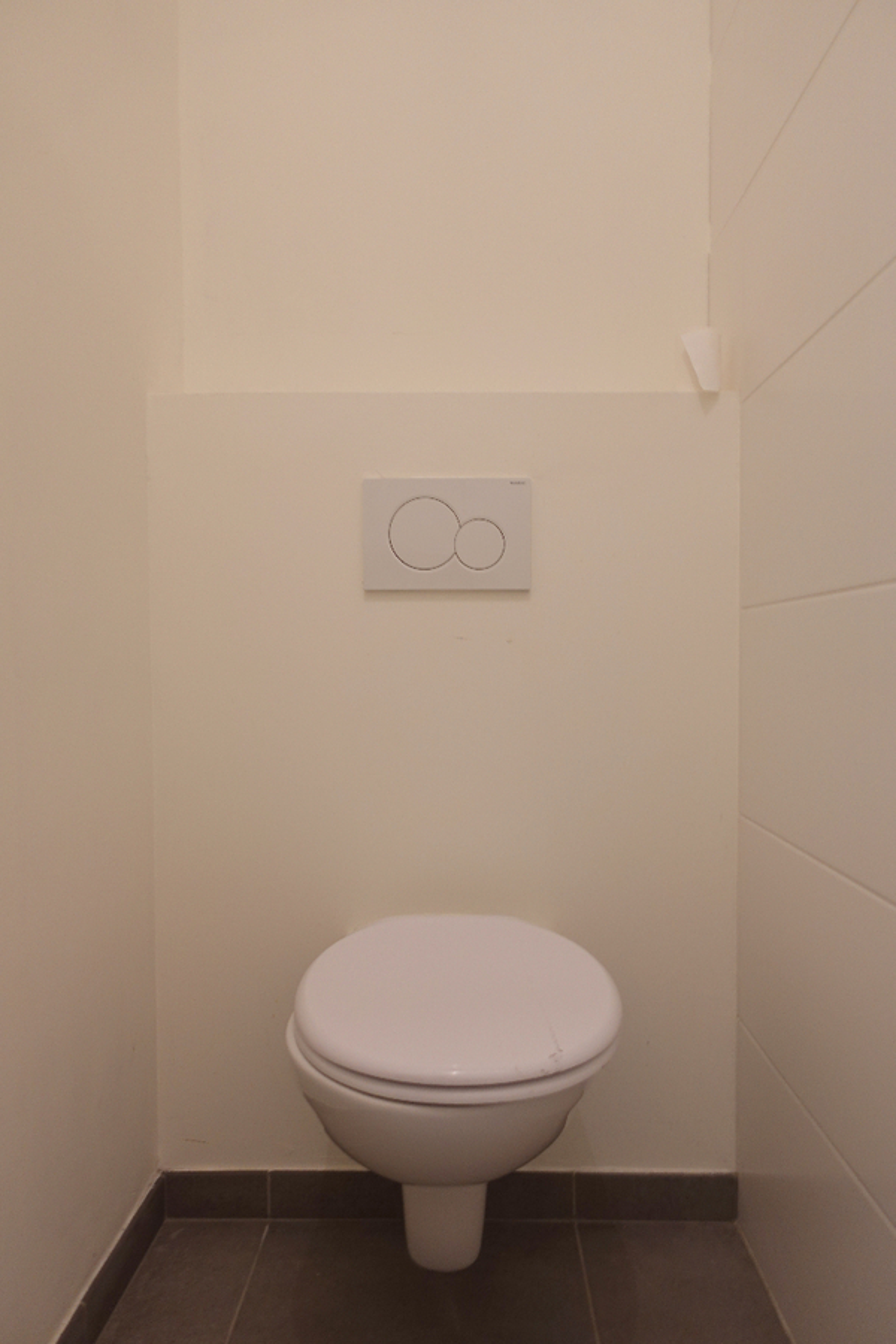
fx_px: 896
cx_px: 448
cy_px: 672
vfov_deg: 73.7
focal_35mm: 24
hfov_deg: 53.1
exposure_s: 1/30
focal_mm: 8.8
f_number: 2
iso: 125
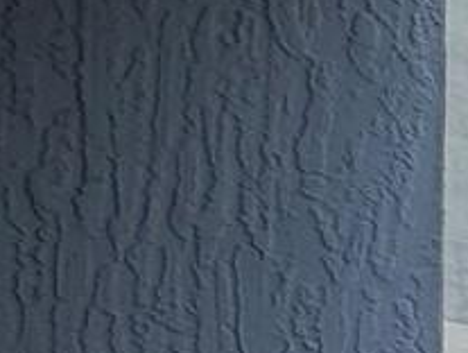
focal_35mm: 108
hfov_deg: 8.9
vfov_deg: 12.2
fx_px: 1463
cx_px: 1752
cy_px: 695
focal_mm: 2.22
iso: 40
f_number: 2.2
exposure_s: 1/226
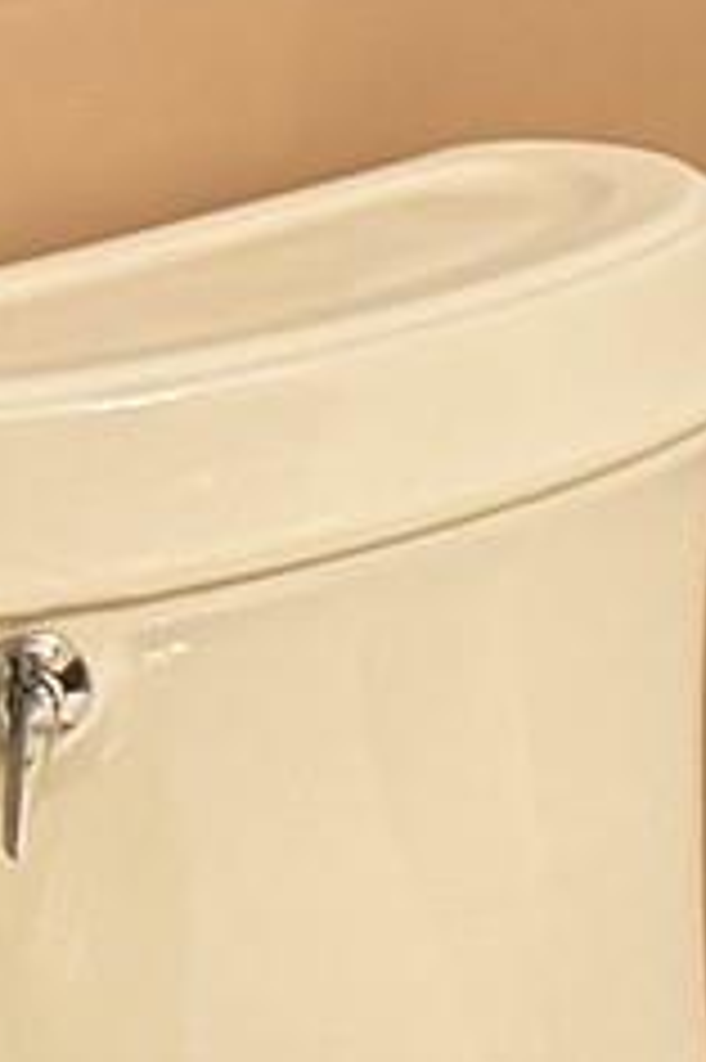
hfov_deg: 5.9
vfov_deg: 9.5
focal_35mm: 217
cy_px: 225
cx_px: 2154
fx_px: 6392
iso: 800
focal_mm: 6.76
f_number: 1.78
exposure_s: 1/60
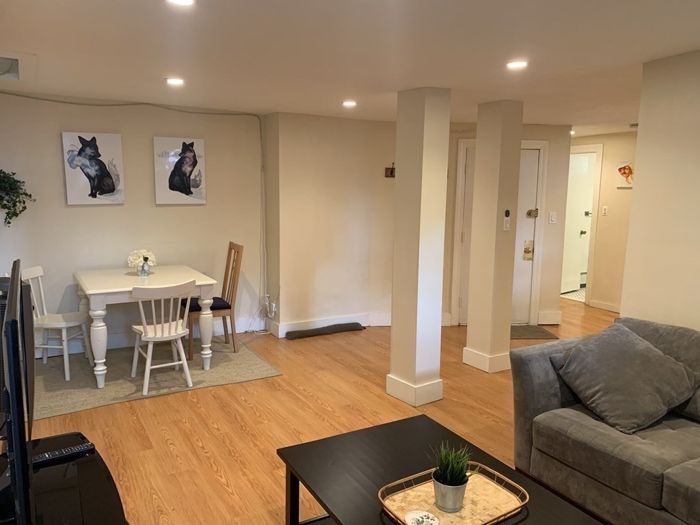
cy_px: 262
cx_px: 350
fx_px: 526
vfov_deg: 53.1
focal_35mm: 26
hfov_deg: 67.3
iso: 160
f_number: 1.8
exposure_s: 1/60
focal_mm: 4.25
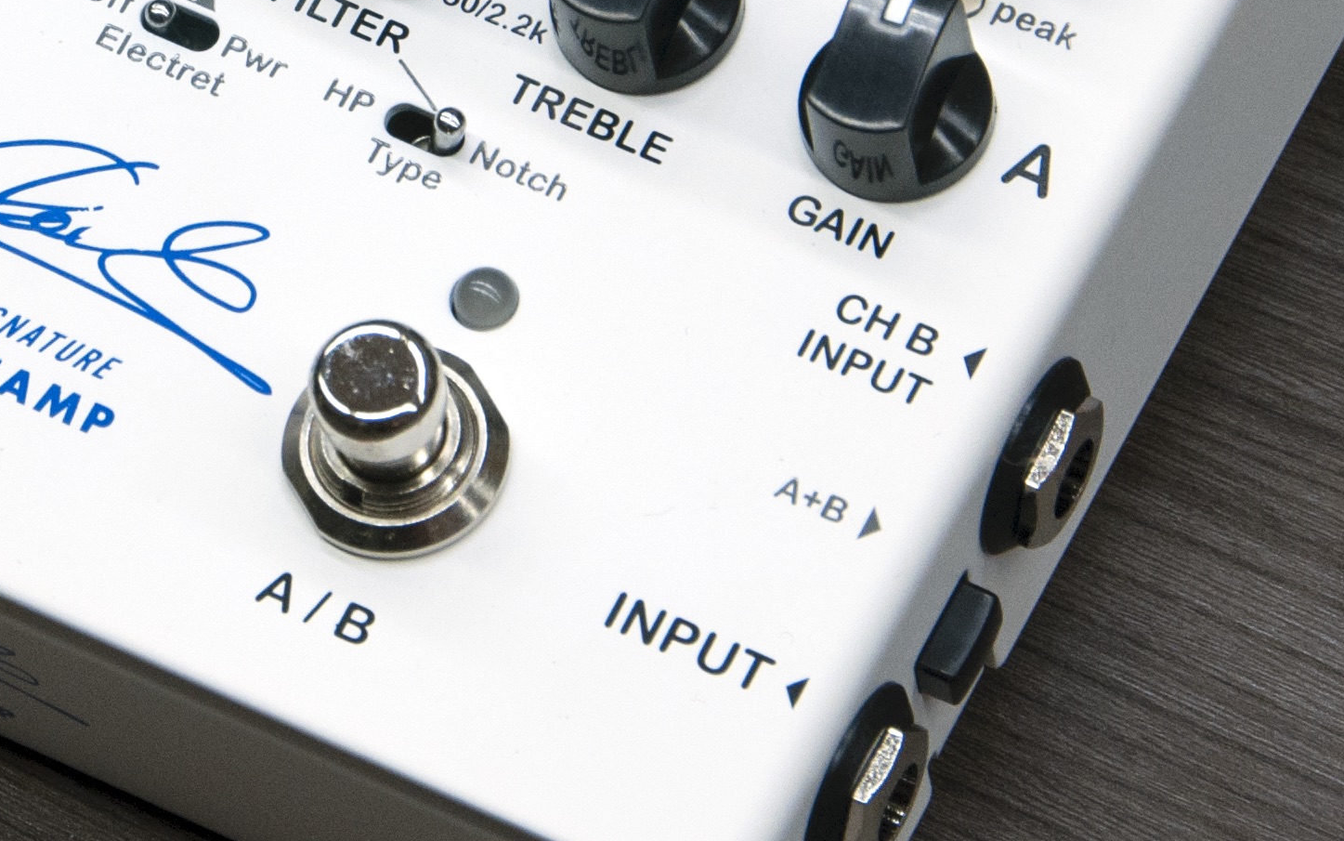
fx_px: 13592
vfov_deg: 3.5
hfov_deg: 5.7
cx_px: 187
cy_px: -88
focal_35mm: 371
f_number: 10
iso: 500
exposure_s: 1/15
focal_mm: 82
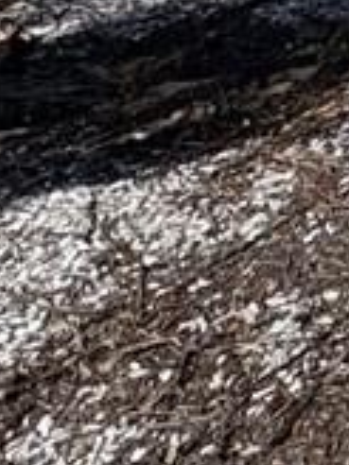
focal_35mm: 137
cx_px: 1135
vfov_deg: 12.0
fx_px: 1842
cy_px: -598
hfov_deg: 8.5
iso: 40
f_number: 2.2
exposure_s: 1/3906
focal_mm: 2.22
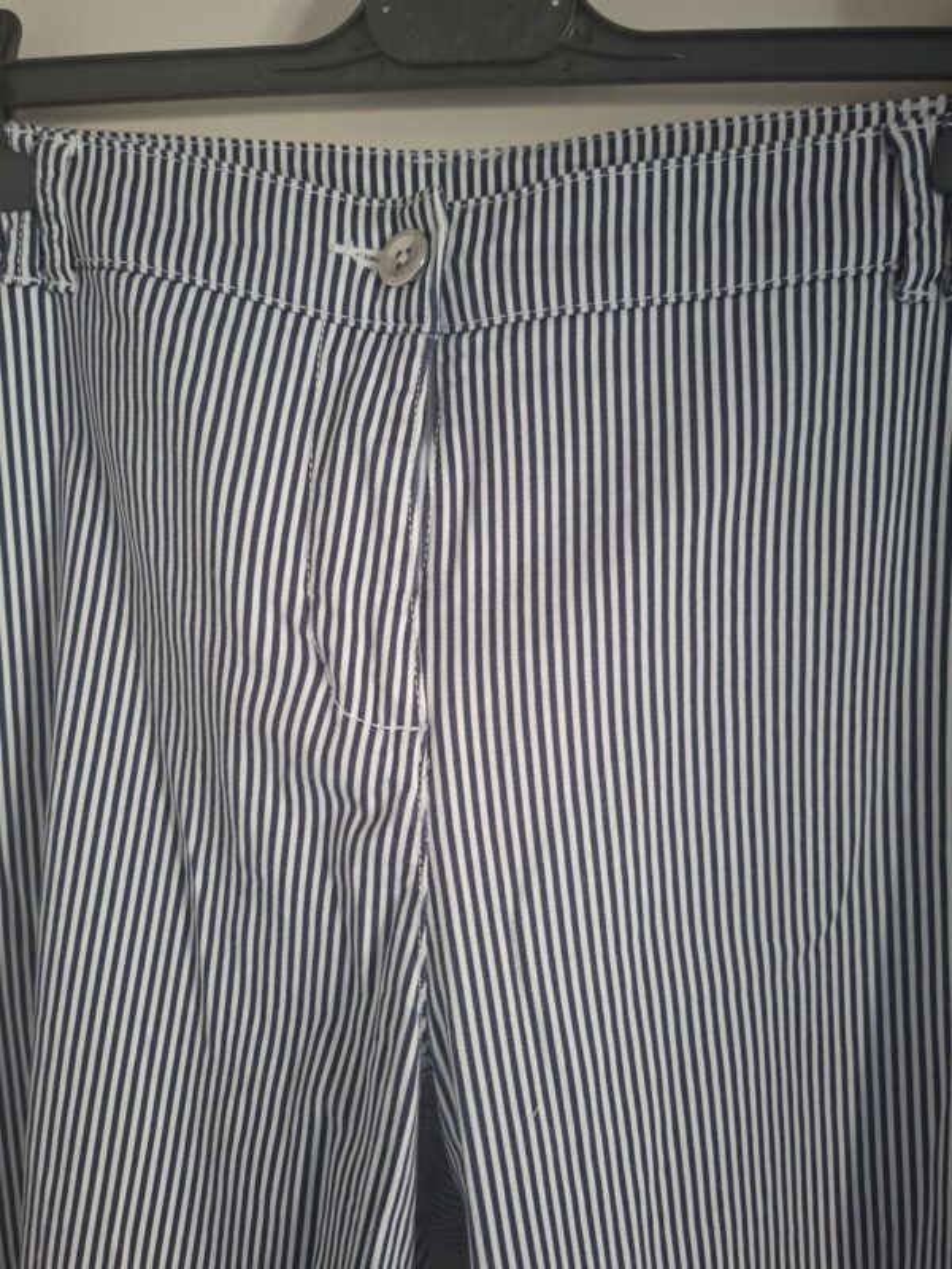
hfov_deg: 58.9
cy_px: 634
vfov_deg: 73.9
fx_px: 843
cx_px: 476
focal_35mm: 23
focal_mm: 5.54
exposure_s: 1/30
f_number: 1.8
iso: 400
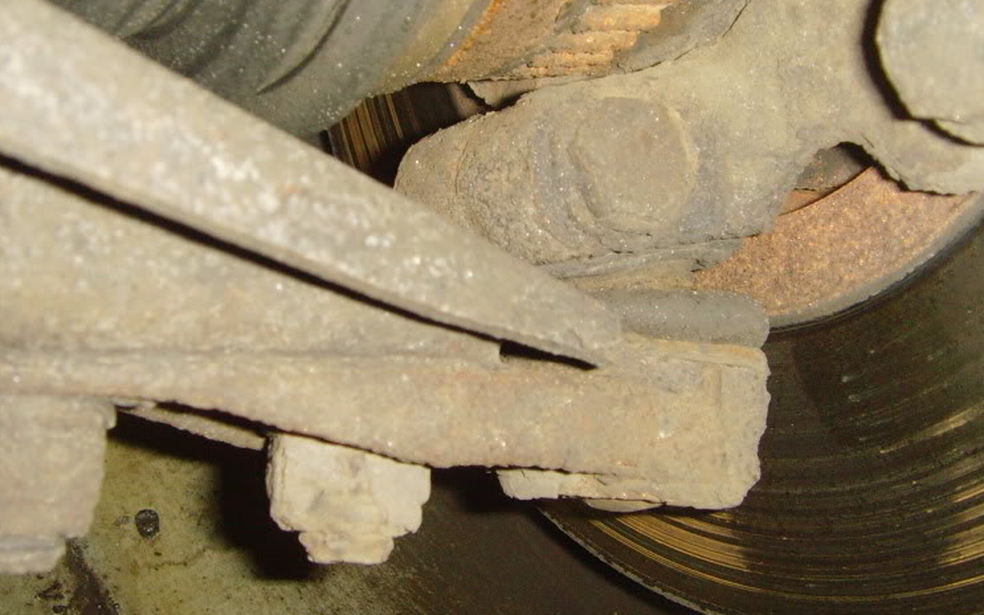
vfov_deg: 22.7
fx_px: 1528
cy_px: 236
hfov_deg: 35.7
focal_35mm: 57
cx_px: 478
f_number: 3.5
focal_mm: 6.6
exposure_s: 1/45
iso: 200
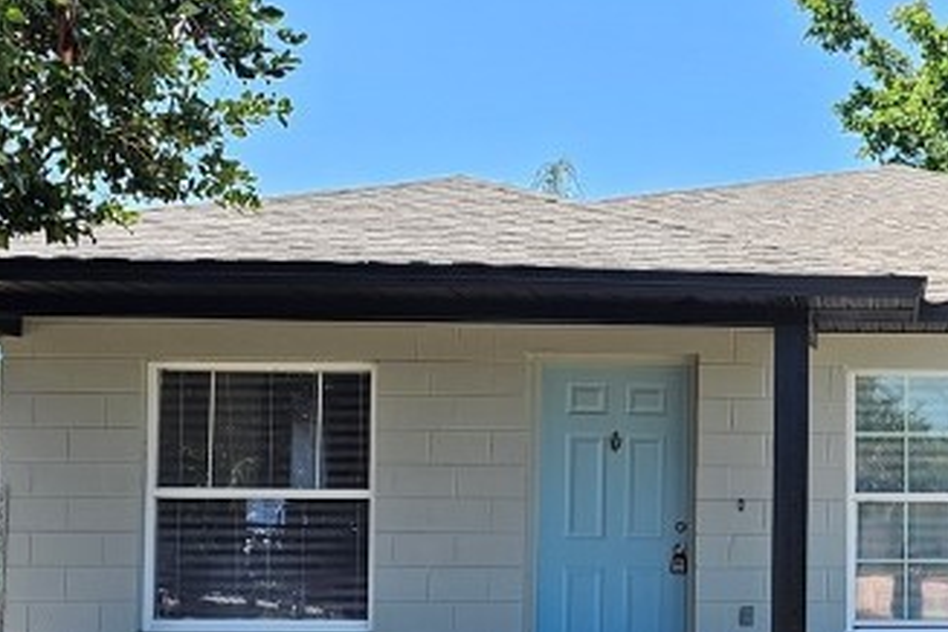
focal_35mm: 75
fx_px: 1975
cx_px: 960
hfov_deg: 25.6
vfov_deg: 18.1
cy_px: 444
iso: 10
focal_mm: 6.3
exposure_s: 1/142
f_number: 1.7
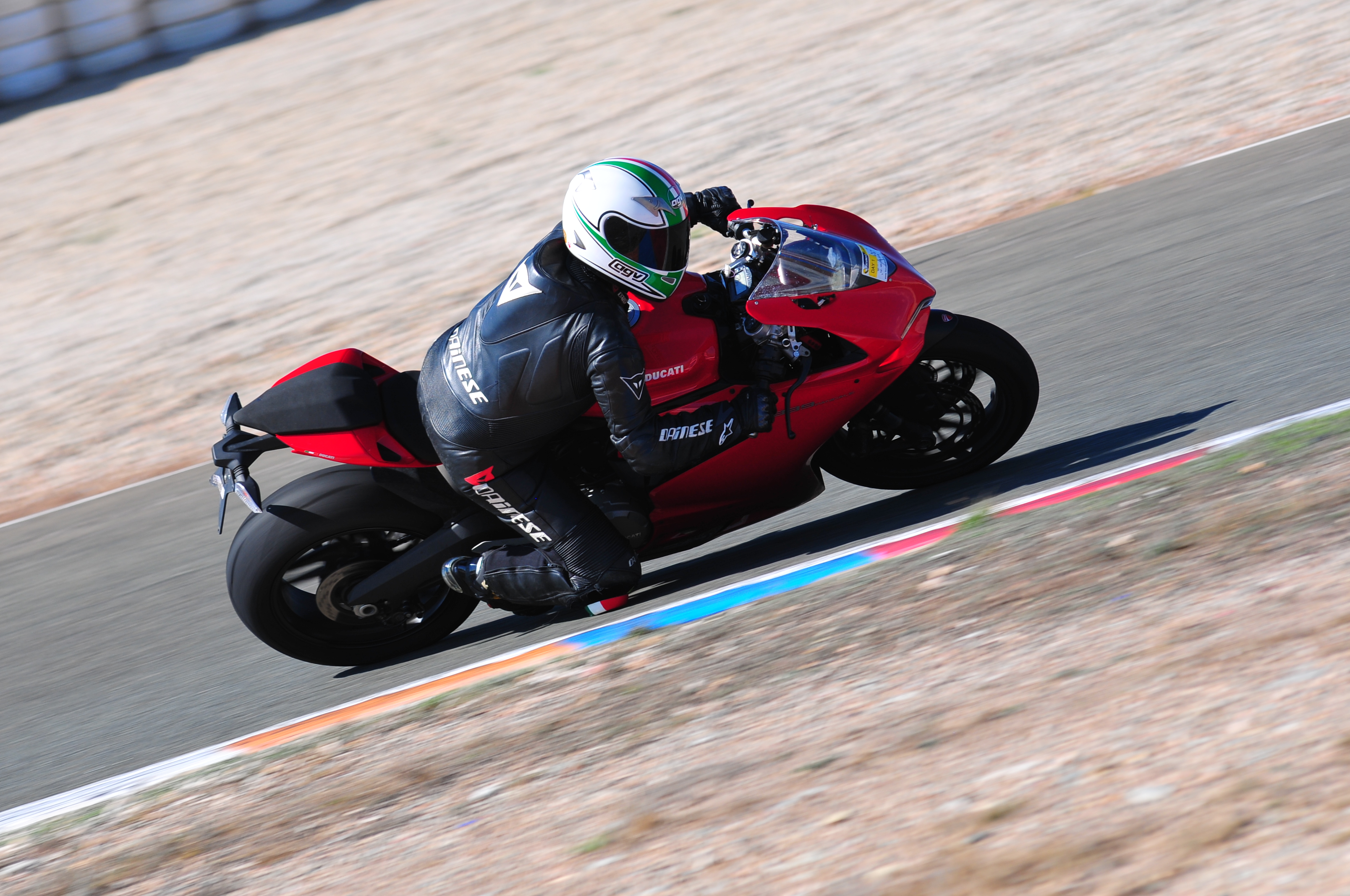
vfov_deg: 4.6
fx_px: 11236
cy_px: 448
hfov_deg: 6.9
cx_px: 675
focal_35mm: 300
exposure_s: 1/320
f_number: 7.1
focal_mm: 200
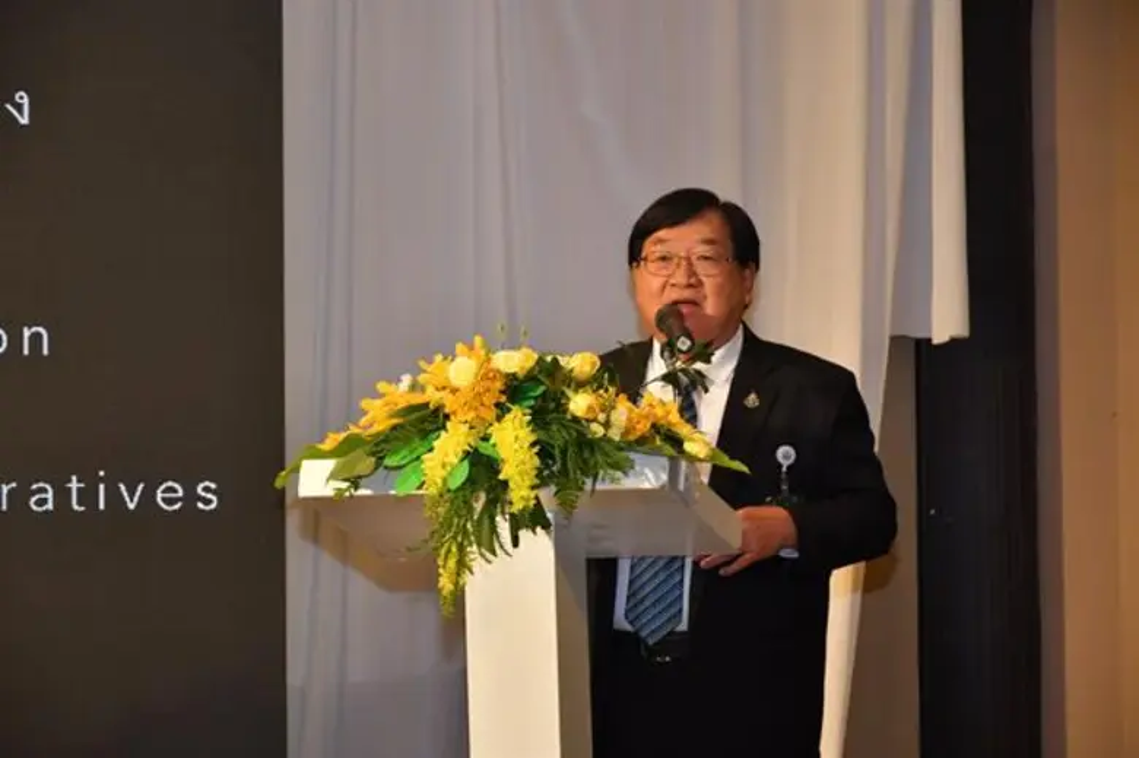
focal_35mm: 120
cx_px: 570
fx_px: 3794
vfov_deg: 11.4
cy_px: 379
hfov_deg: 17.1
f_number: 5.3
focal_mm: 80
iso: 800
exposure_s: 1/100
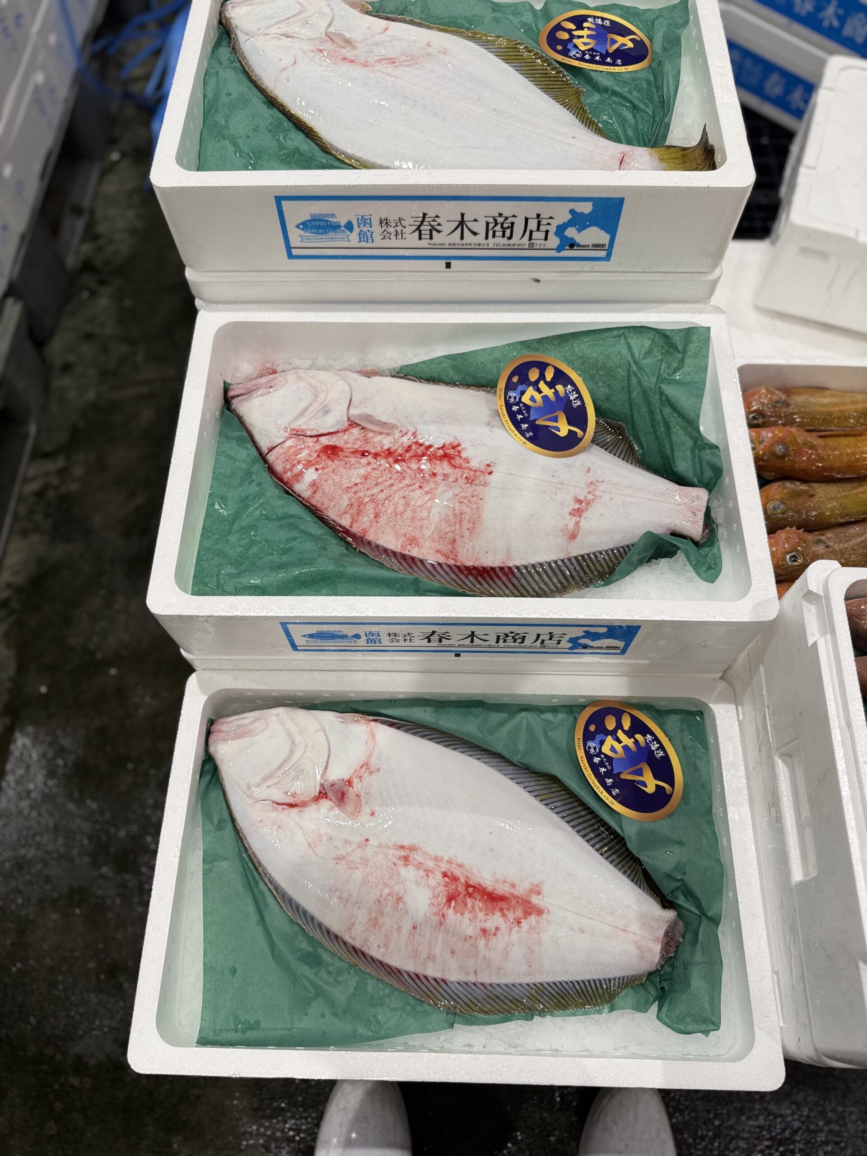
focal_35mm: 24
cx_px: 434
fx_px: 801
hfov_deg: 56.8
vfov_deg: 71.6
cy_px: 578
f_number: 1.78
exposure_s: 1/121
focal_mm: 6.76
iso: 50
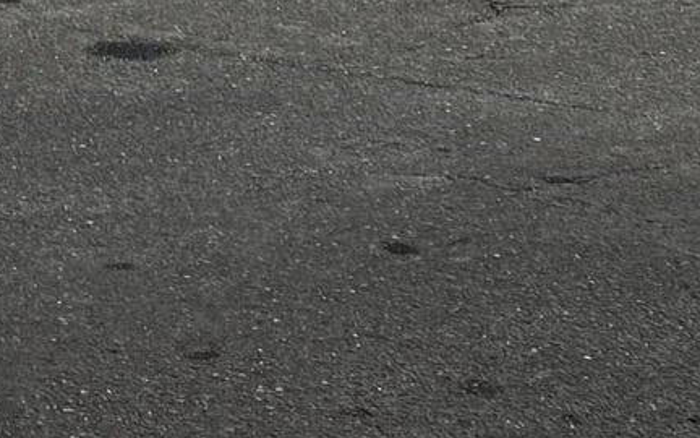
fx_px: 3453
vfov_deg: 6.3
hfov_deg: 10.9
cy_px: -1118
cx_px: -528
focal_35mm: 181
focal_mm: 6.76
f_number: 1.78
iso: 80
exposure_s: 1/4608
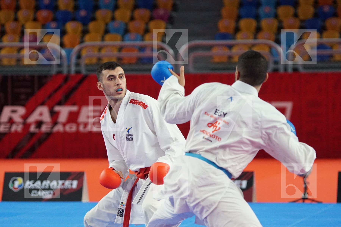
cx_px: 170
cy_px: 114
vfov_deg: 7.0
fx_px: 1847
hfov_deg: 10.5
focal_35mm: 195
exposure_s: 1/2000
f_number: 2.8
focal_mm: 130
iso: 3200
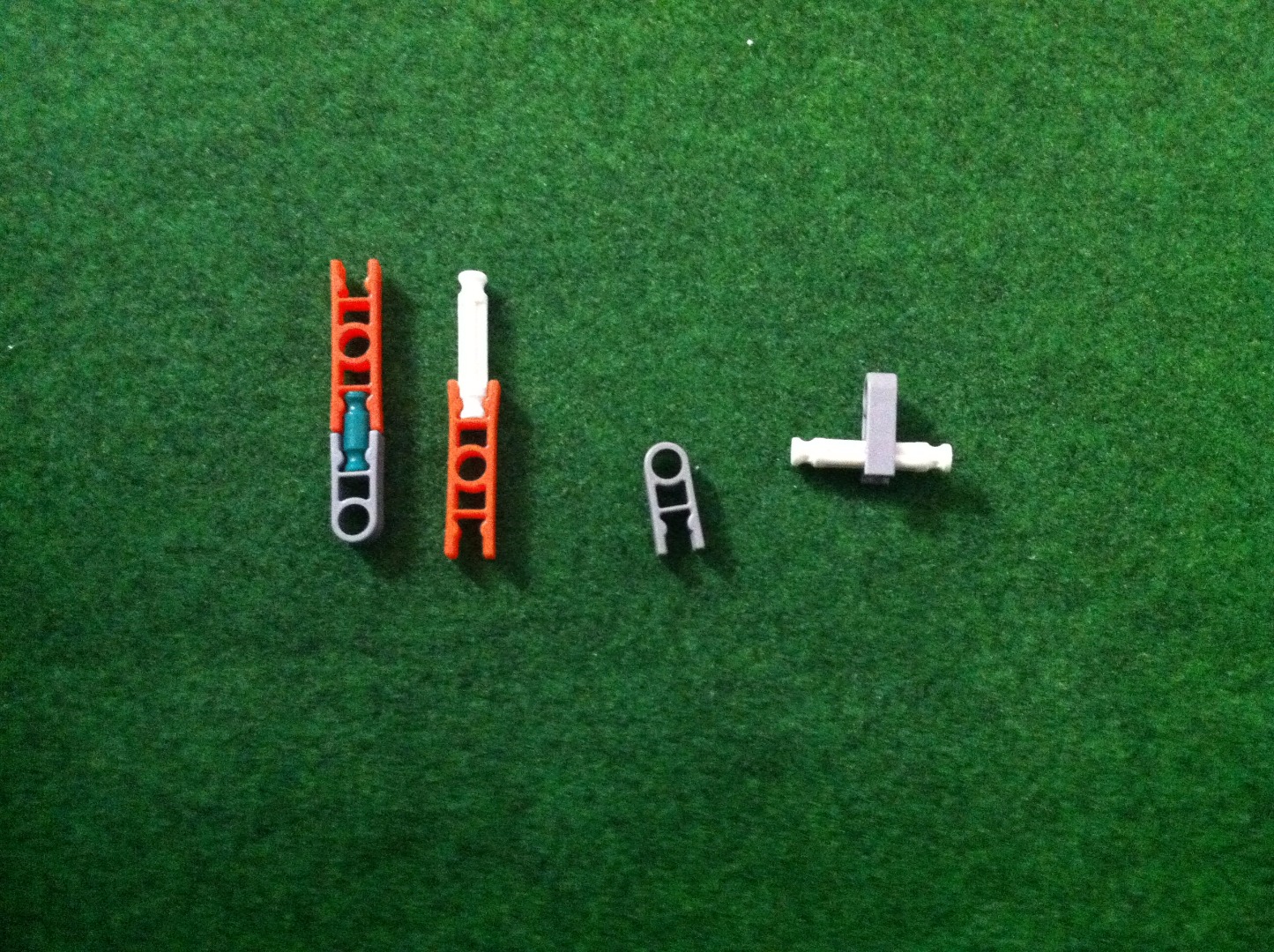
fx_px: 1287
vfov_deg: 40.6
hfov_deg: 52.7
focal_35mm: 35
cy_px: 476
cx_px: 637
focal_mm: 3.85
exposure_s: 1/15
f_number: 2.8
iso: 1000
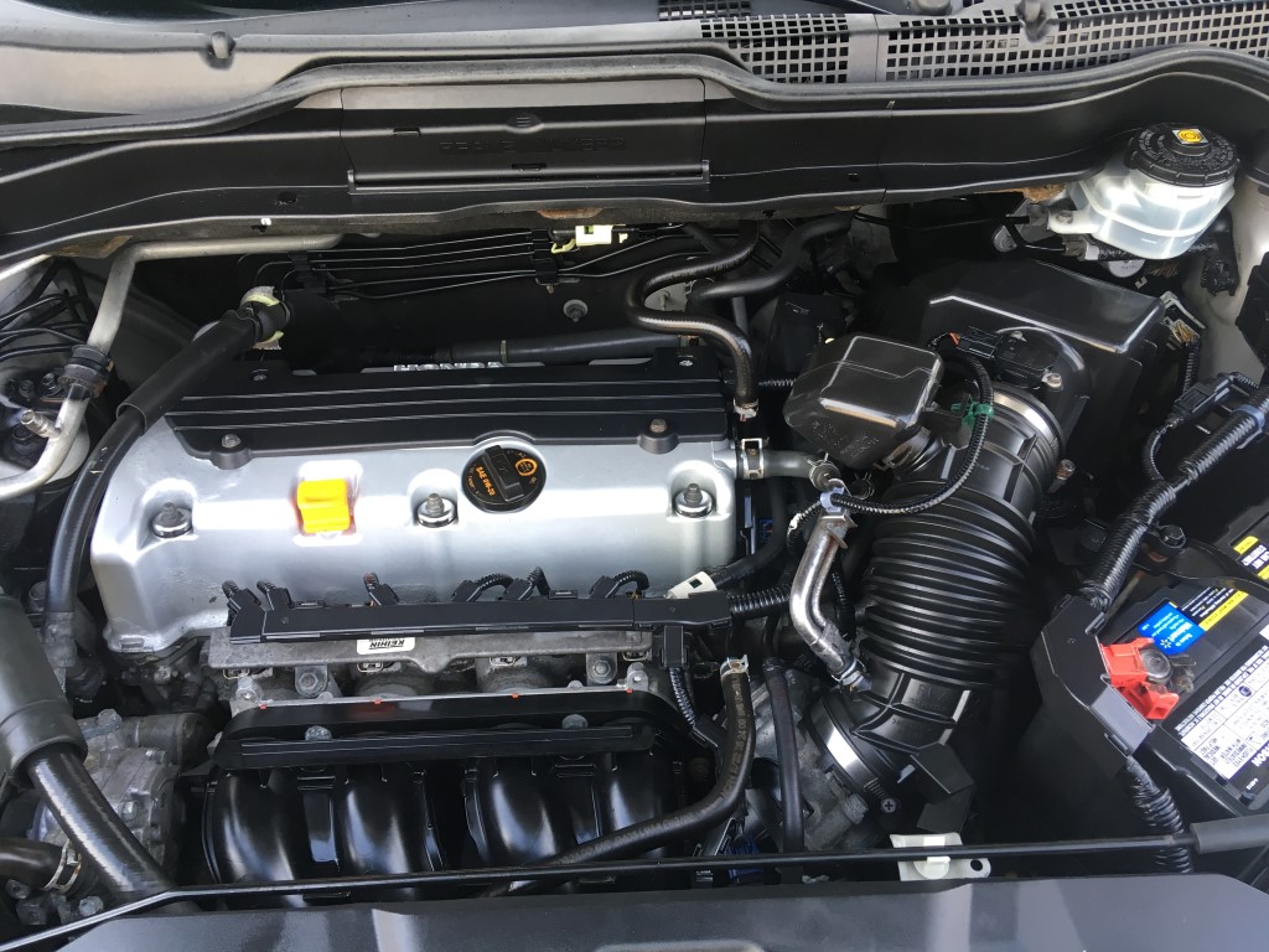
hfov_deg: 61.7
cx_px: 634
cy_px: 476
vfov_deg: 48.2
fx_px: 1063
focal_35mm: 29
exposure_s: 1/40
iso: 25
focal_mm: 4.15
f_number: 2.2
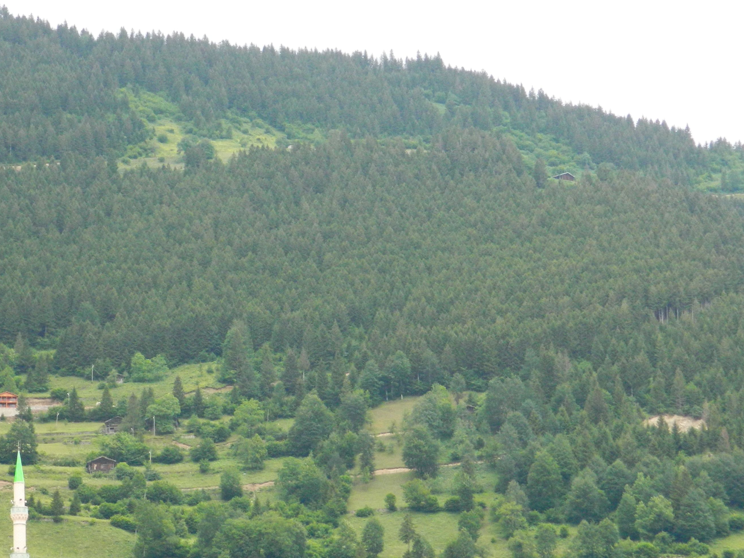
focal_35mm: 139
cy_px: 360
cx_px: 258
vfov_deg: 10.7
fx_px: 2987
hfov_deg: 14.2
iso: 200
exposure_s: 1/400
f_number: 4.2
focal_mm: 15.1
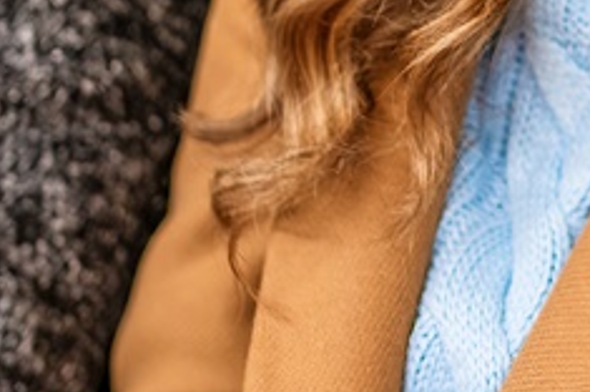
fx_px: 2930
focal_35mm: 179
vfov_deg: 7.6
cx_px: 773
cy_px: -20
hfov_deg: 11.2
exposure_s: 1/160
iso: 1000
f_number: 1.4
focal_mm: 35
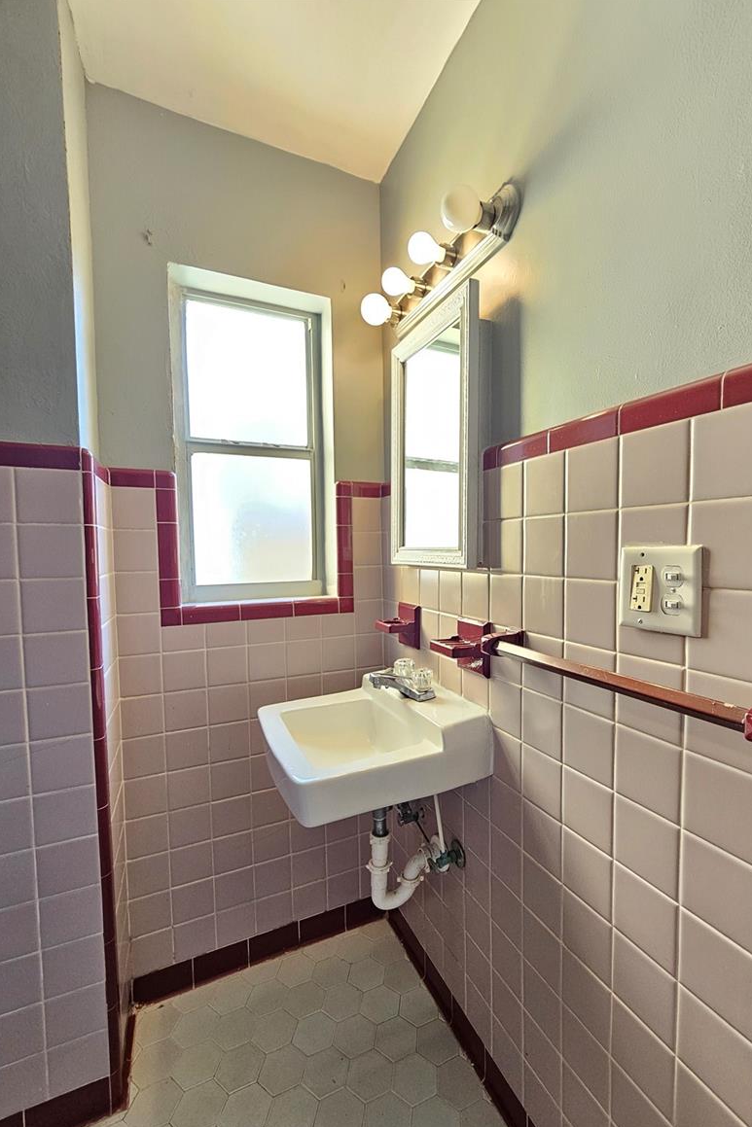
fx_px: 439
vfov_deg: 104.2
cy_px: 579
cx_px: 417
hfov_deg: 80.9
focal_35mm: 14
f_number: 2.2
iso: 250
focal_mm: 2.2
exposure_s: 1/60
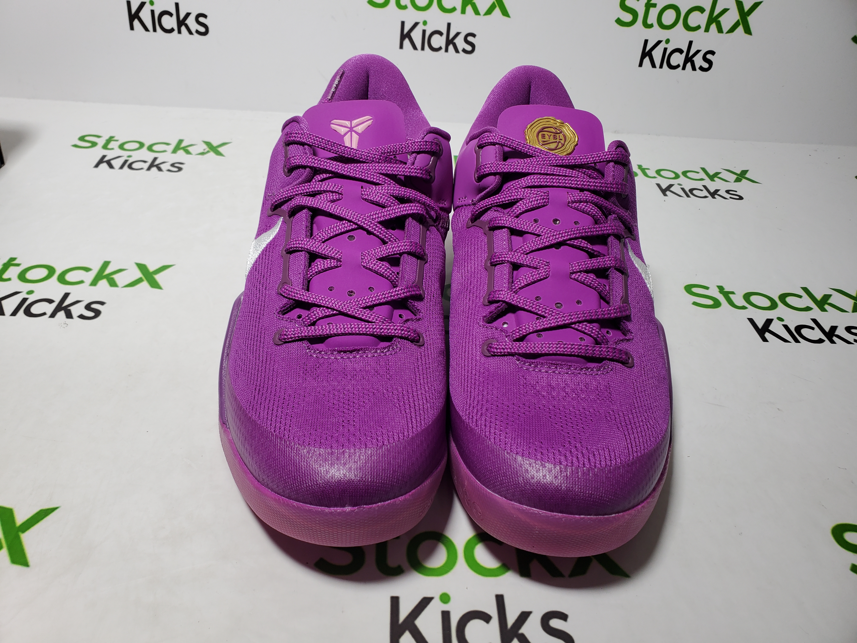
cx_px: 428
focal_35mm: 26
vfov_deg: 53.1
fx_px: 644
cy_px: 322
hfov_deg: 67.3
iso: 50
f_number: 2.4
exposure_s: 1/206
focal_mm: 4.3
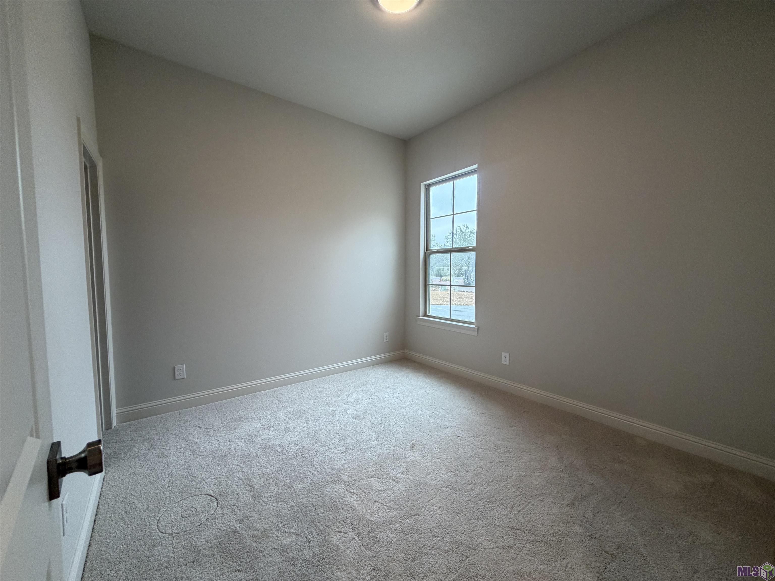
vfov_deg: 85.7
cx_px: 388
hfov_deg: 102.1
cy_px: 290
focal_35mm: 14
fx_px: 313
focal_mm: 2.22
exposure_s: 1/120
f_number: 2.2
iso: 200
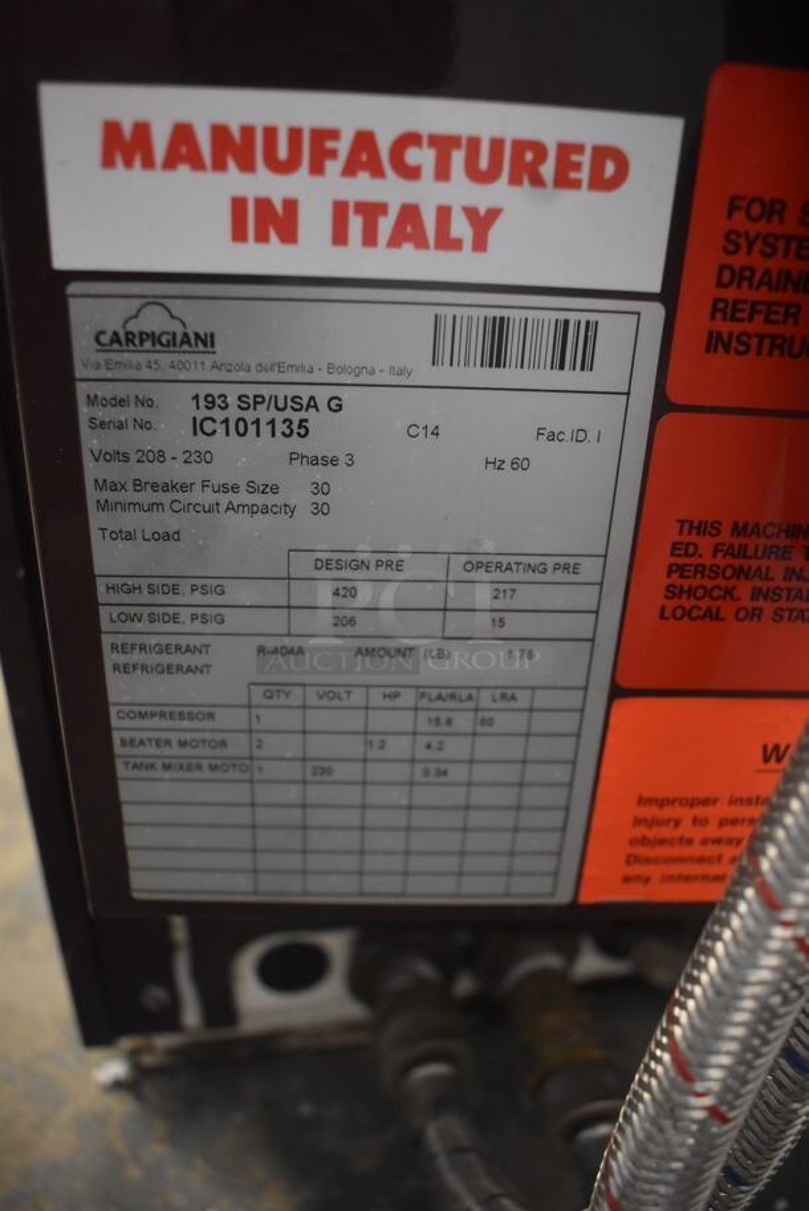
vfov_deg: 61.9
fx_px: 1010
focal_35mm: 30
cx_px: 404
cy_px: 606
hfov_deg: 43.7
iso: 2200
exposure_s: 1/60
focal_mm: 20
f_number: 4
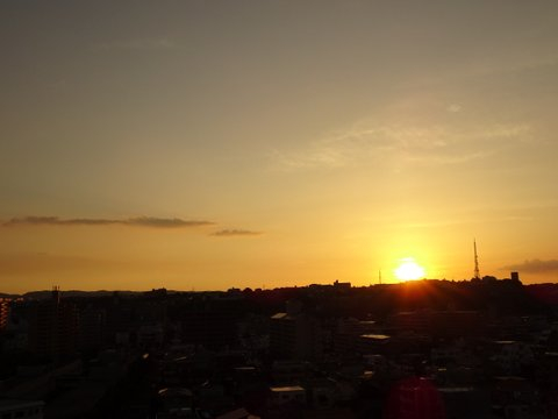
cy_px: 210
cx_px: 279
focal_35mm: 35
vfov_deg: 40.7
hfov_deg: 52.6
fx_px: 564
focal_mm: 5.98
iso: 80
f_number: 4
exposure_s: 1/800
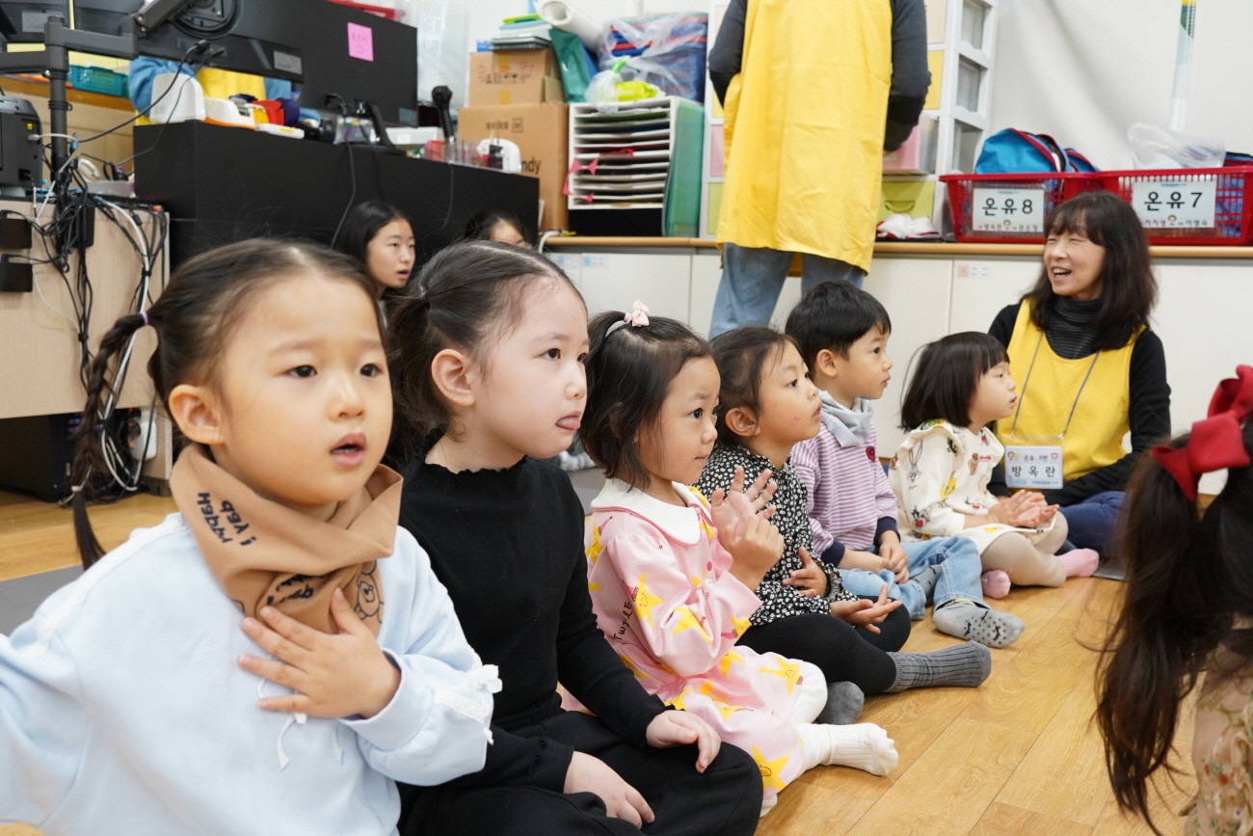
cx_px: 626
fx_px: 1183
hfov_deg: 55.8
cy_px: 418
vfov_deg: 38.9
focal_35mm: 34
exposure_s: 1/60
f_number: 5.6
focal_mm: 34
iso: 2500
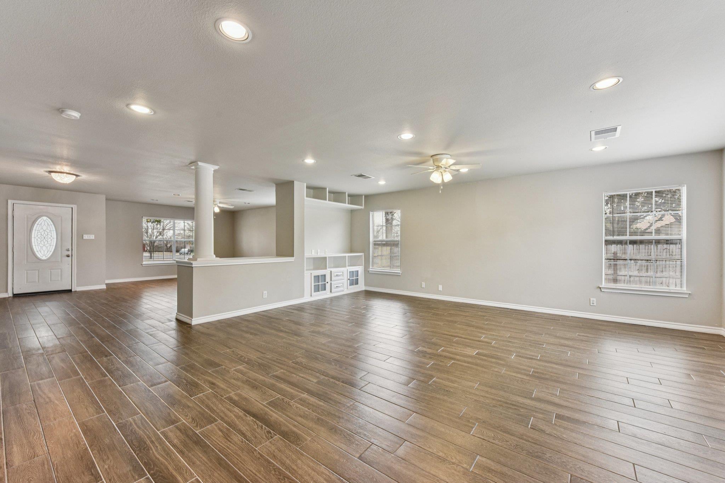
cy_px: 242
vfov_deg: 81.2
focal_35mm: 14
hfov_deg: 104.3
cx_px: 362
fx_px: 282
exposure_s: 1/60
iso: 800
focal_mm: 14
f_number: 8
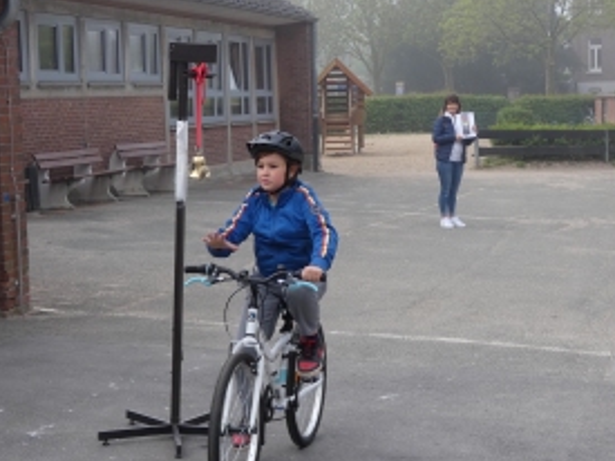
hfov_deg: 25.3
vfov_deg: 19.1
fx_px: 1367
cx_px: 327
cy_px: 233
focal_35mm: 77
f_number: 3.9
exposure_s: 1/200
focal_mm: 9.5
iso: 80
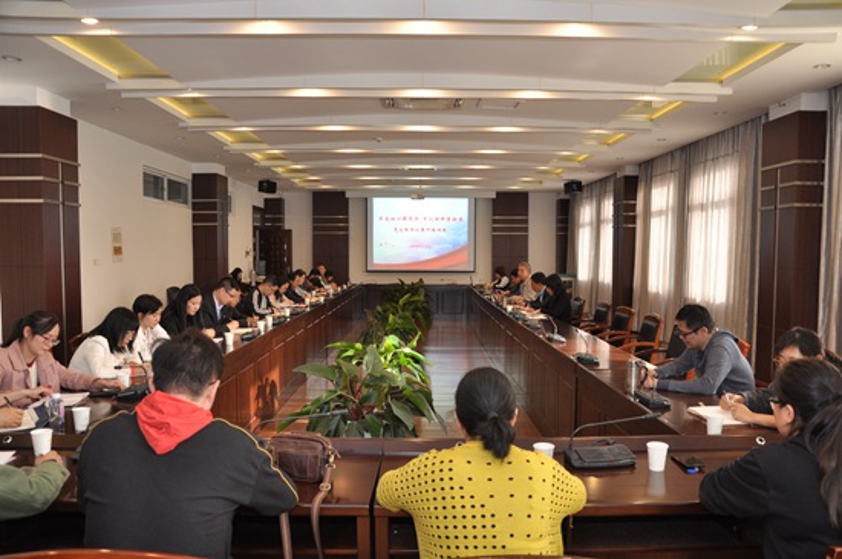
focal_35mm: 27
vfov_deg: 47.8
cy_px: 280
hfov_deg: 67.5
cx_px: 421
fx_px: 631
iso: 450
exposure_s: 1/60
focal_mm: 18
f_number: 4
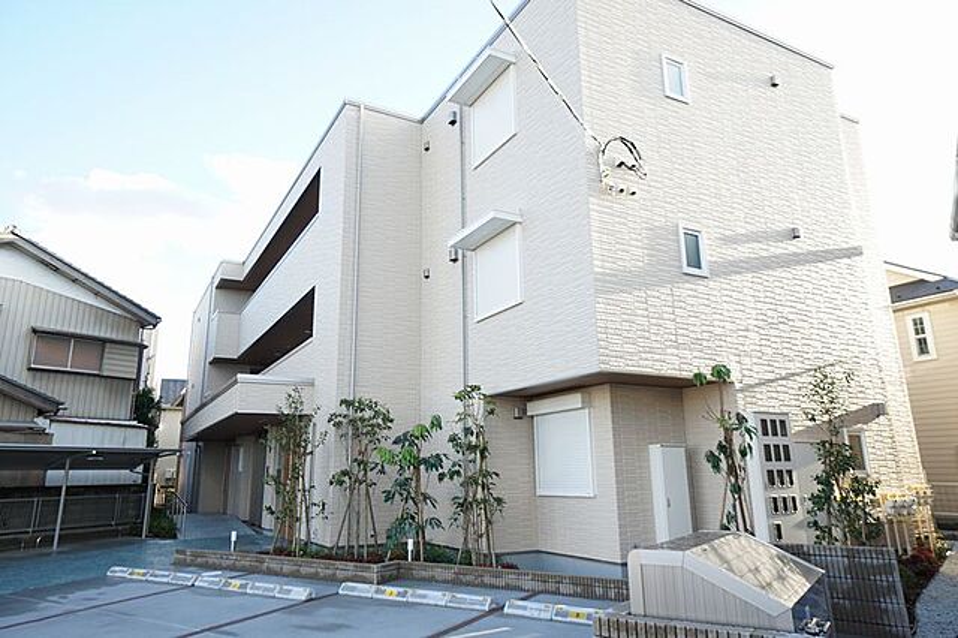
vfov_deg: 53.1
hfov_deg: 73.8
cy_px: 319
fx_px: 638
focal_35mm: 24
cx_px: 479
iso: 100
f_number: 4.5
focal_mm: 16
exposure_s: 1/60
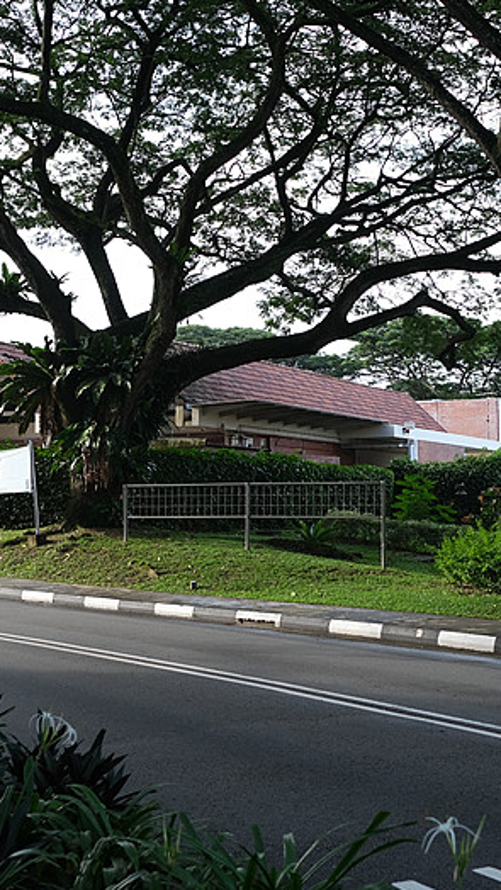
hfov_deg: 21.4
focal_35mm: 56
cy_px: 451
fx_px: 1322
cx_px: 328
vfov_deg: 37.2
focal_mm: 23
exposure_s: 1/210
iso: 160
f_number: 2.8
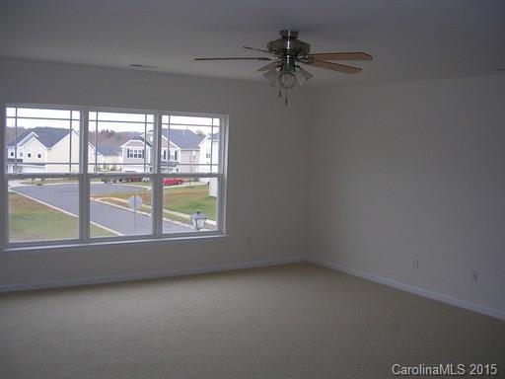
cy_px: 190
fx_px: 554
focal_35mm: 38
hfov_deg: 49.0
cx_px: 252
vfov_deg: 37.7
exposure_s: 1/92.6
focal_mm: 5.8
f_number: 2.8
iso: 50
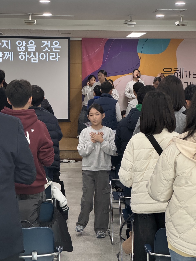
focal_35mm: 77
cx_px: 98
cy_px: 130
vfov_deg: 25.3
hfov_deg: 19.1
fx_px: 581
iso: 400
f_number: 2.8
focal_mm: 9
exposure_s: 1/120
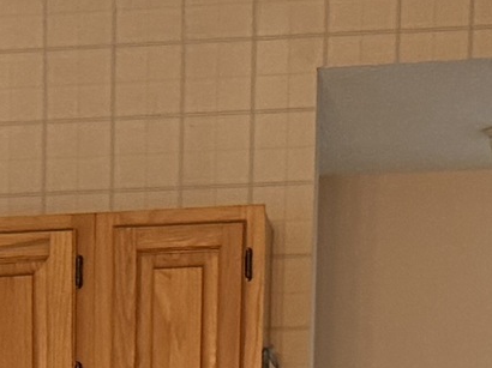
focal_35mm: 180
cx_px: -80
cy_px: 1118
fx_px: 2557
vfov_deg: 7.3
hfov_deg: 10.8
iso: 320
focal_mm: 6.76
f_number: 1.78
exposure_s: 1/60
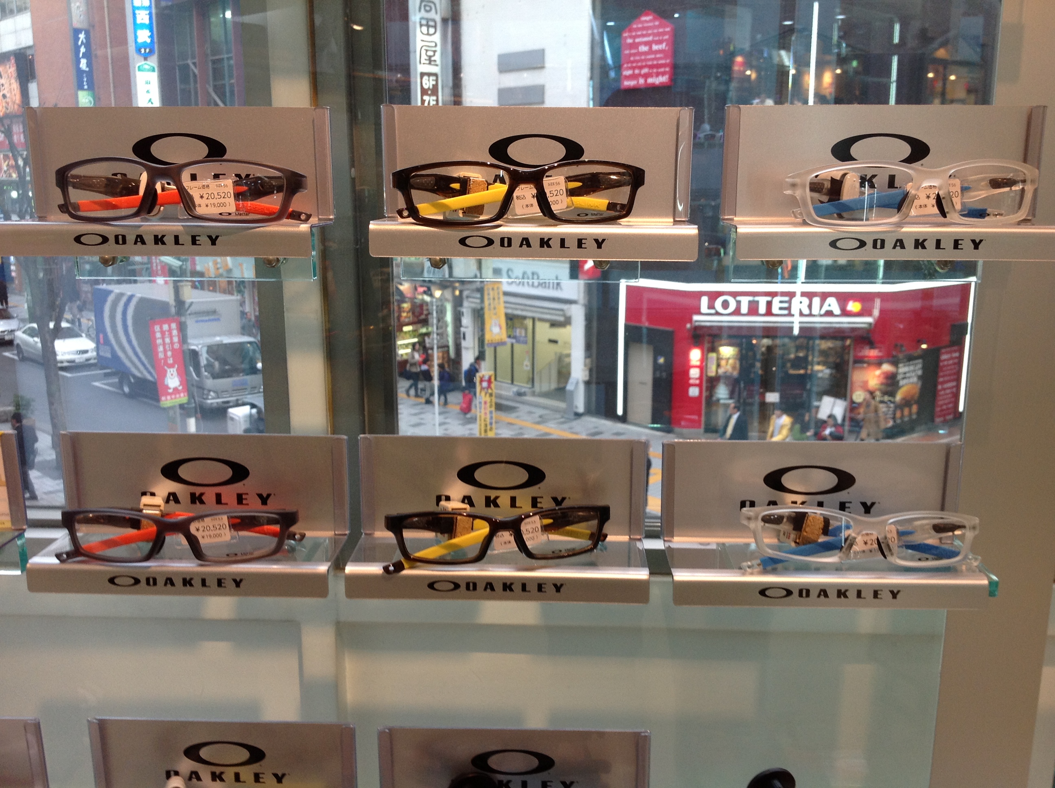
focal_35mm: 35
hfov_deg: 52.7
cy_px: 394
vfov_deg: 40.6
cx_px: 528
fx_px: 1065
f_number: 2.4
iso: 64
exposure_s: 1/33
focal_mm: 4.28
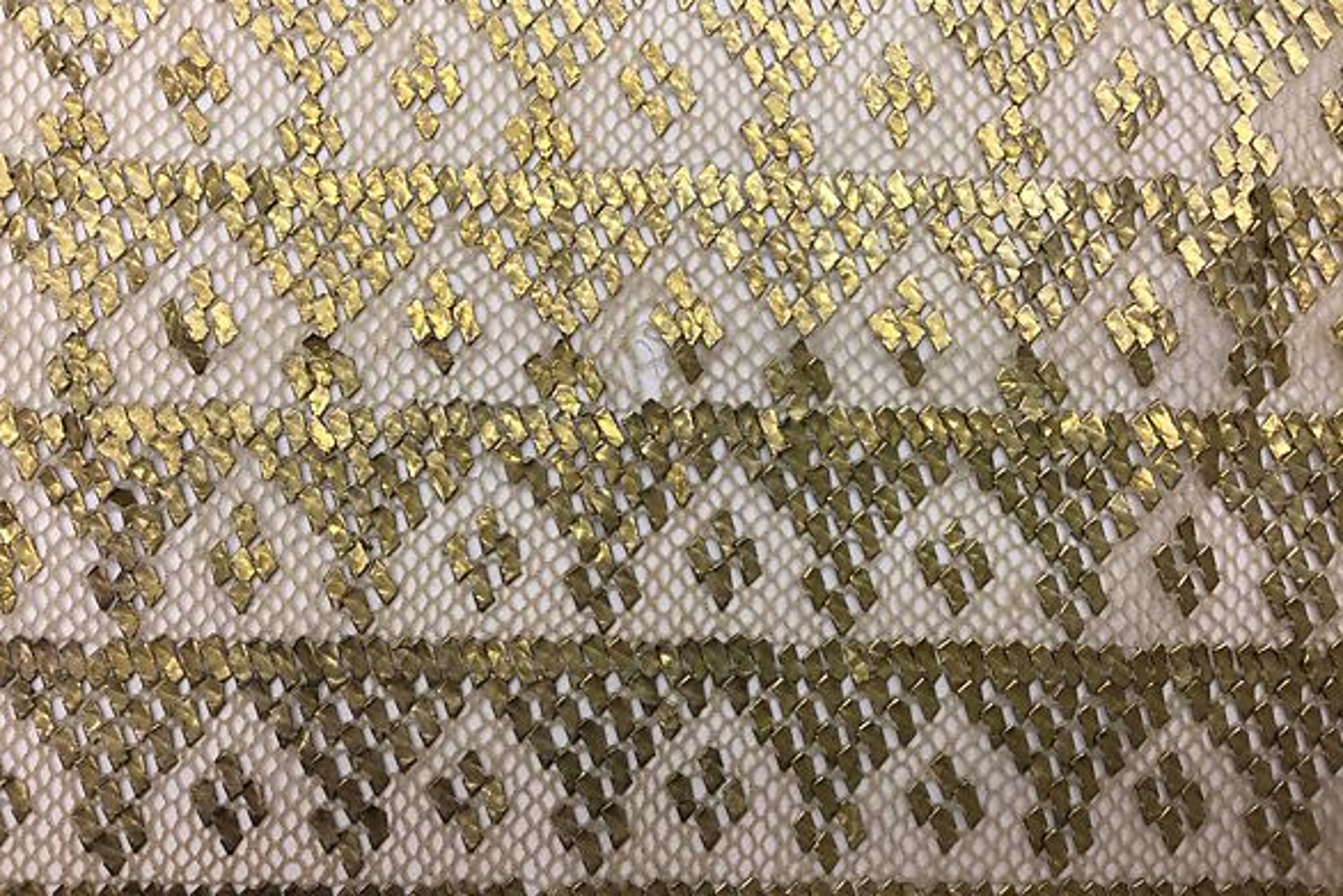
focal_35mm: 33
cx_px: 658
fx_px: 1231
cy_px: 390
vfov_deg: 39.9
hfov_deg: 57.2
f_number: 2.4
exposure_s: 1/40
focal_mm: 3.3
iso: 25
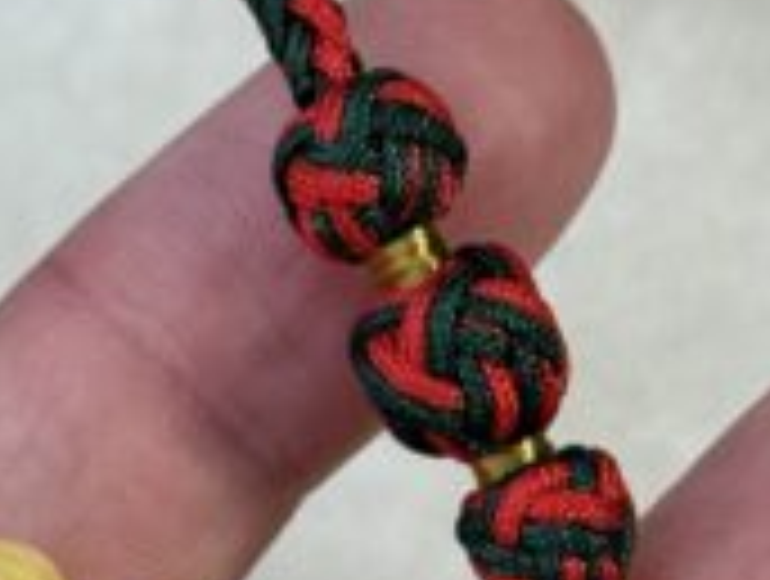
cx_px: 36
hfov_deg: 8.8
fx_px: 4993
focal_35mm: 224
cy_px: 1079
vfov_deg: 6.5
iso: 64
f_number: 1.78
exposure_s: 1/447
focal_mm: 6.76
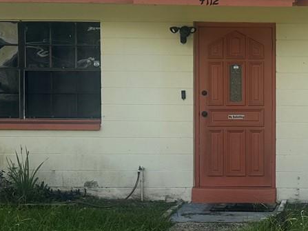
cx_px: 336
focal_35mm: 86
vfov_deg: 17.2
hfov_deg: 21.6
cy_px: 106
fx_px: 765
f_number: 1.78
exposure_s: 1/3861
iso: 80
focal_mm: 6.86
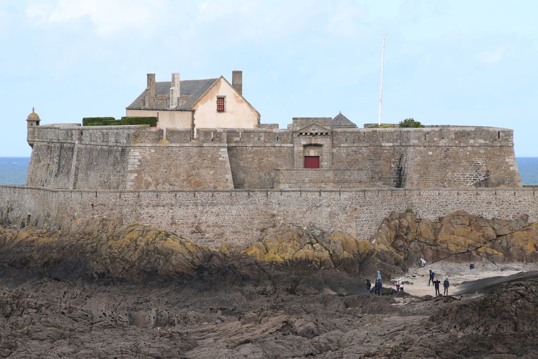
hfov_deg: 11.4
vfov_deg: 7.6
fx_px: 2690
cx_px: 269
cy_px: 180
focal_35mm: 180
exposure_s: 1/200
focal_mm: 180
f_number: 7.1
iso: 64
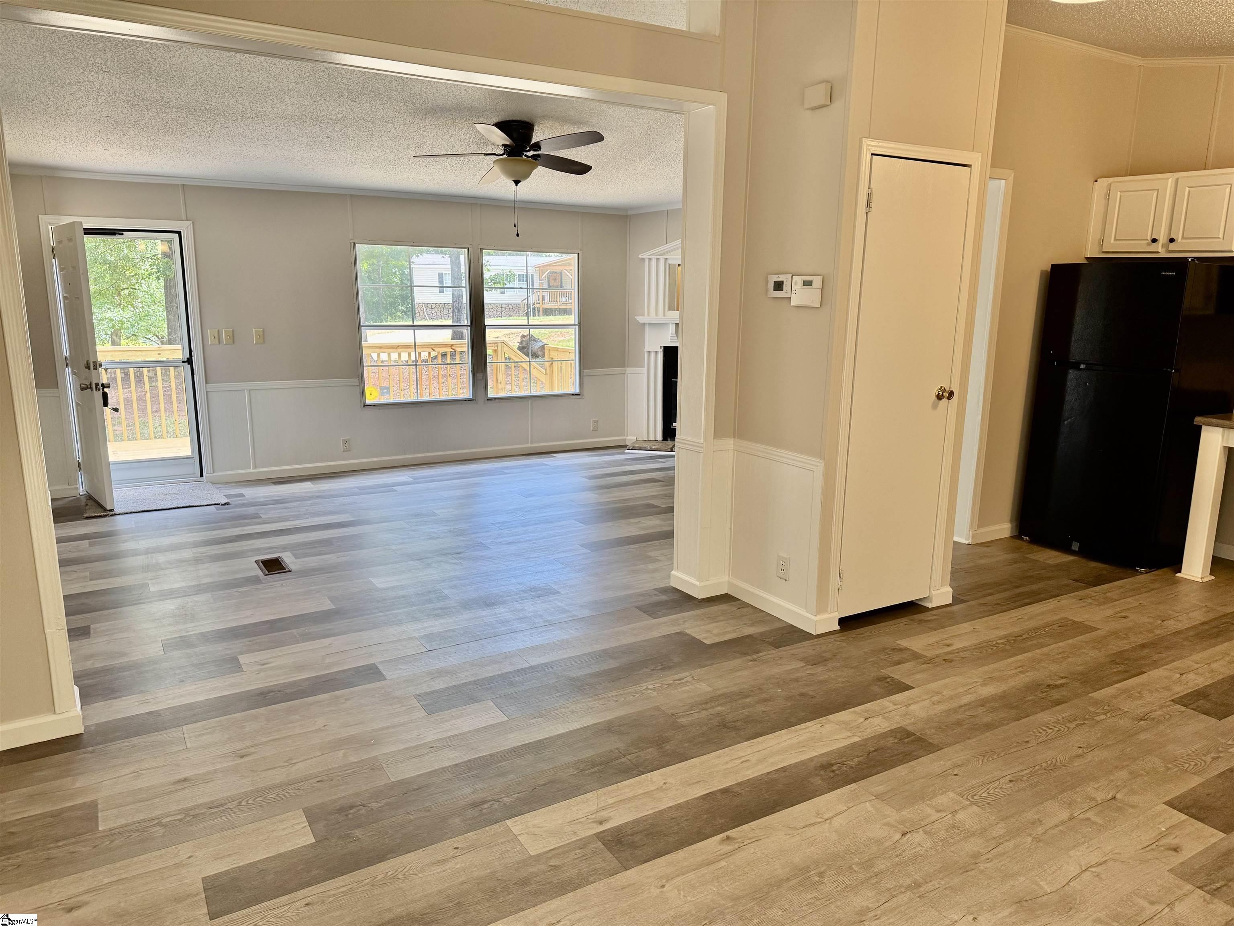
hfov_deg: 71.6
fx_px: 856
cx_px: 617
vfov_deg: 56.8
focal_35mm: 24
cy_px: 463
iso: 125
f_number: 1.78
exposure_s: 1/120
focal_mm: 6.76
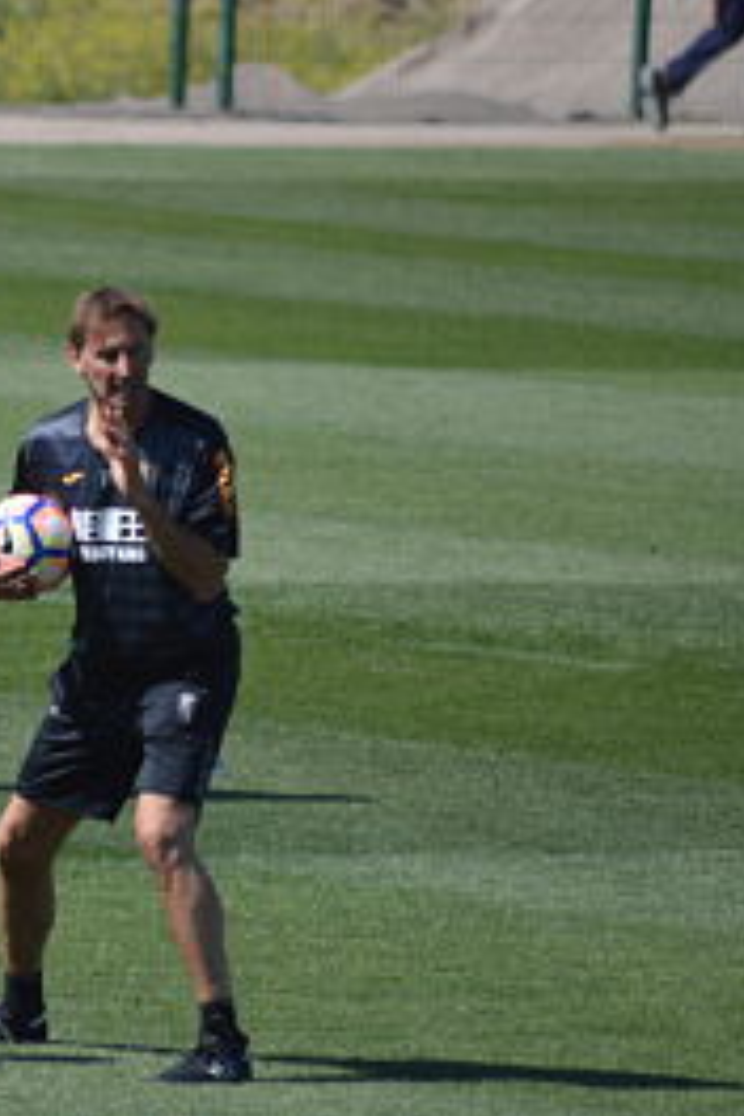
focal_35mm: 682
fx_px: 21140
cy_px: 558
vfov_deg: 3.0
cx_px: -25
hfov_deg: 2.0
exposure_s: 1/2000
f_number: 5.6
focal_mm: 300
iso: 400
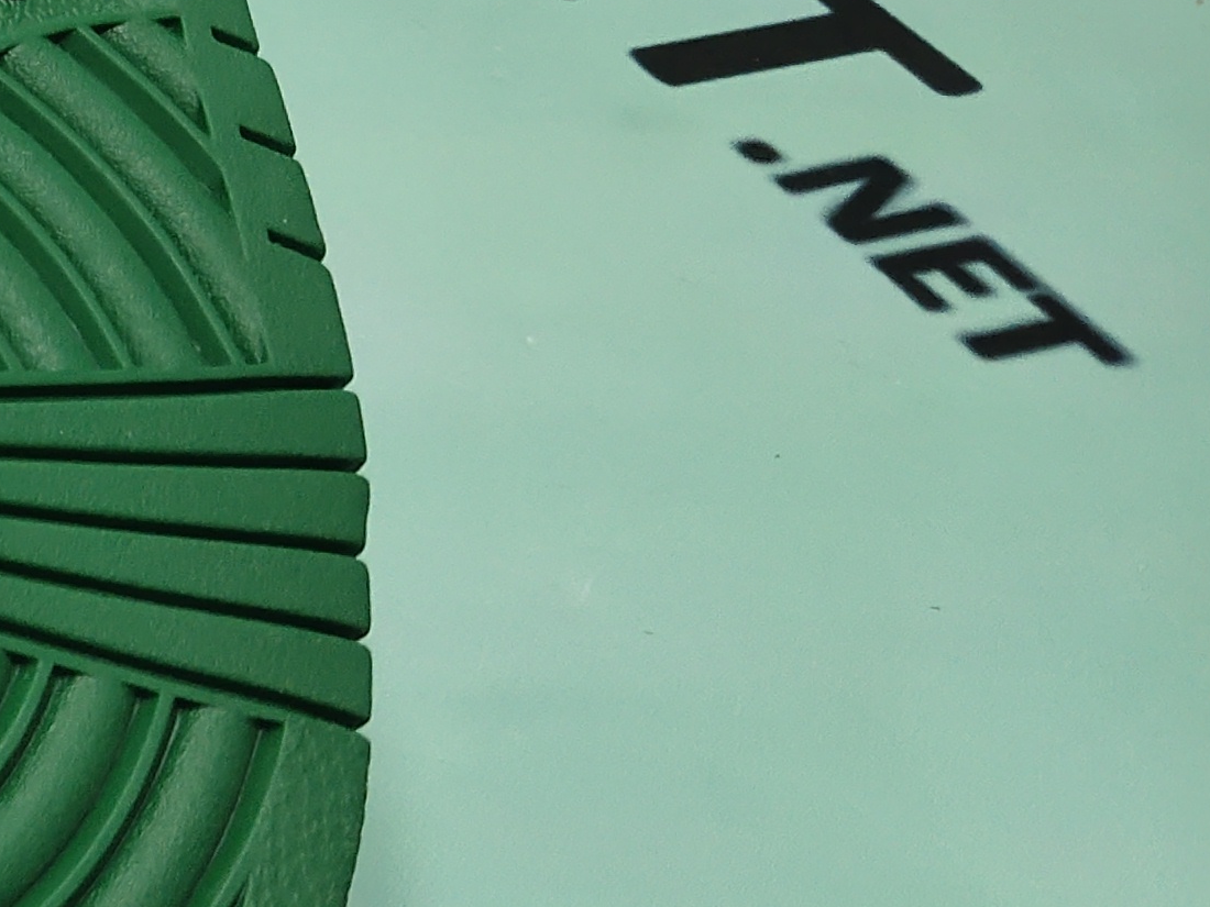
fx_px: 3845
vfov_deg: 13.4
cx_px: -996
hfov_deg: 15.3
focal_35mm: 110
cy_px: 327
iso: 113
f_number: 1.79
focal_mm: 4.35
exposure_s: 1/100
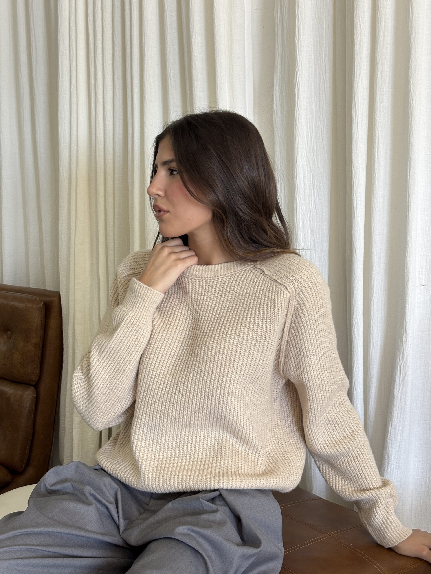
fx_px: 863
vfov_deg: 36.8
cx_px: 216
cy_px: 287
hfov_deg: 28.0
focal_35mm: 52
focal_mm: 5.96
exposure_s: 1/60
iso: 64
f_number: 1.6
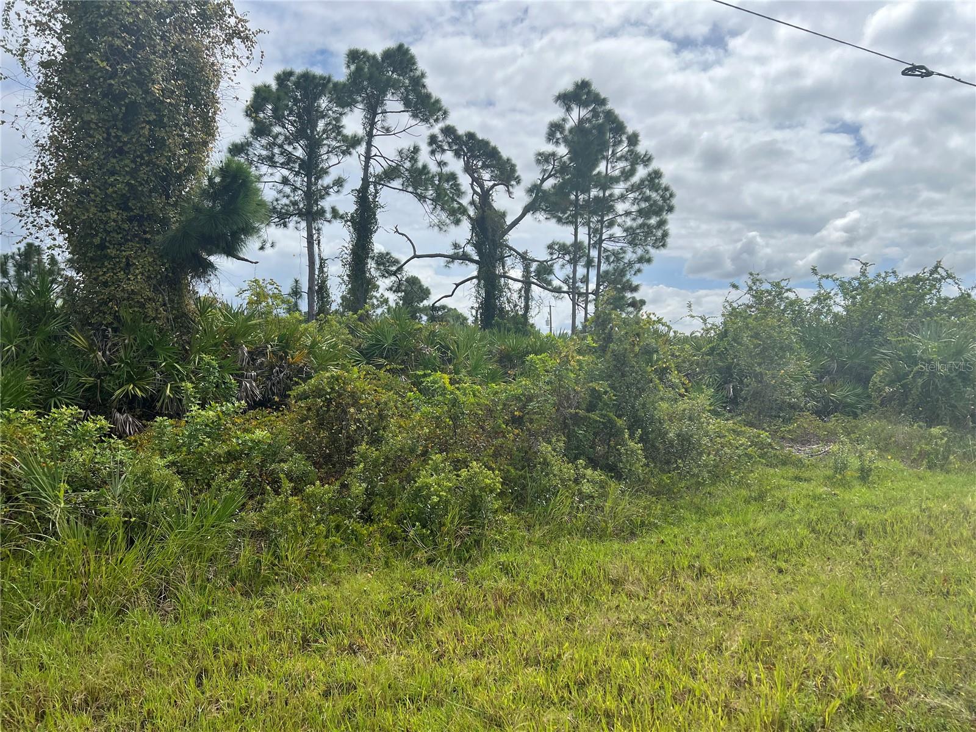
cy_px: 366
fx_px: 733
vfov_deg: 53.1
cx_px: 488
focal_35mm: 26
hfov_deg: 67.3
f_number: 1.5
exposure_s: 1/7463
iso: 50
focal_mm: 5.7
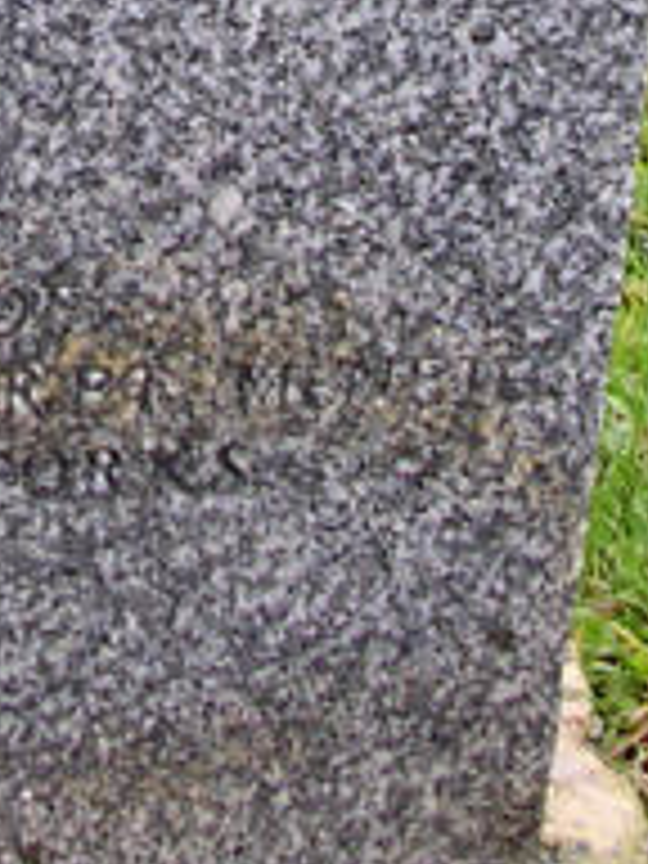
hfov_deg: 9.3
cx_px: -54
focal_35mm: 158
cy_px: -702
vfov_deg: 11.6
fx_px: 3944
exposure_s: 1/54.5
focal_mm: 5.8
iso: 100
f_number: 2.8
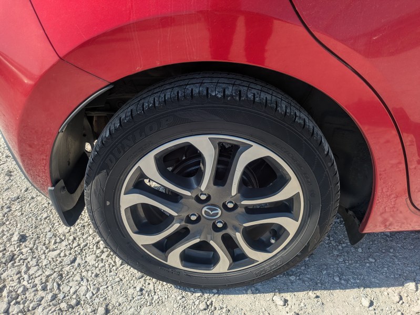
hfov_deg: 69.4
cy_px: 158
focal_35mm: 25
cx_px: 210
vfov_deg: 54.9
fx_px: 303
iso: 48
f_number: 1.89
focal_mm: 5.43
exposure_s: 1/1692
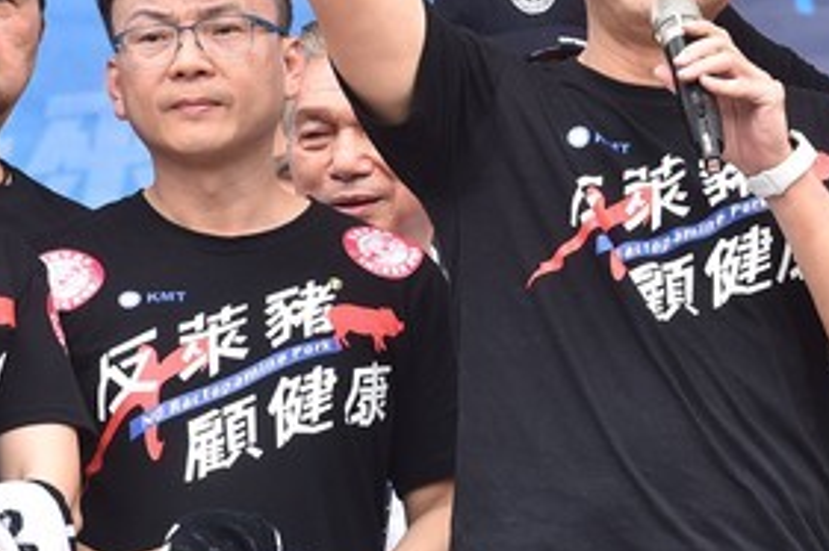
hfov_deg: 5.4
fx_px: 8837
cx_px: 670
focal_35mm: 384
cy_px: 91
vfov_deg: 3.6
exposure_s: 1/250
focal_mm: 180
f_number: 5.6
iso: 250
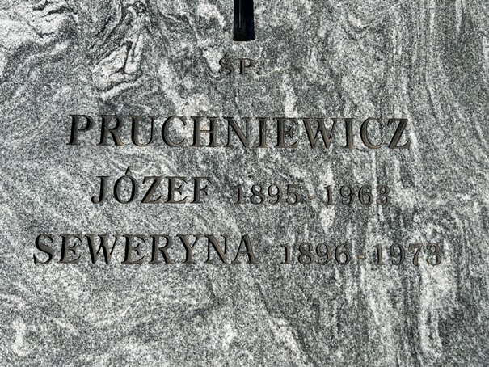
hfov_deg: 67.3
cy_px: 184
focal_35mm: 26
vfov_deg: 53.1
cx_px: 244
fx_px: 367
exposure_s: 1/5882
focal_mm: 5.7
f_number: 1.5
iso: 50
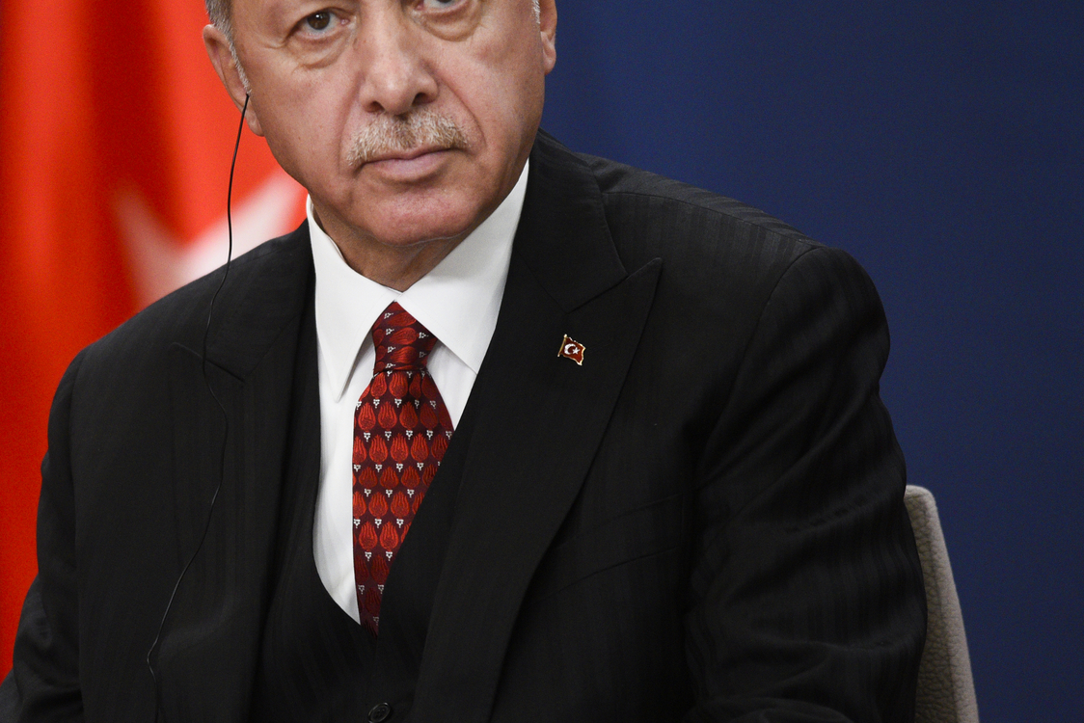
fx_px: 10722
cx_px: 242
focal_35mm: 356
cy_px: 404
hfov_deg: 5.8
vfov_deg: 3.9
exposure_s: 1/640
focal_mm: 200
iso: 2500
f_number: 4
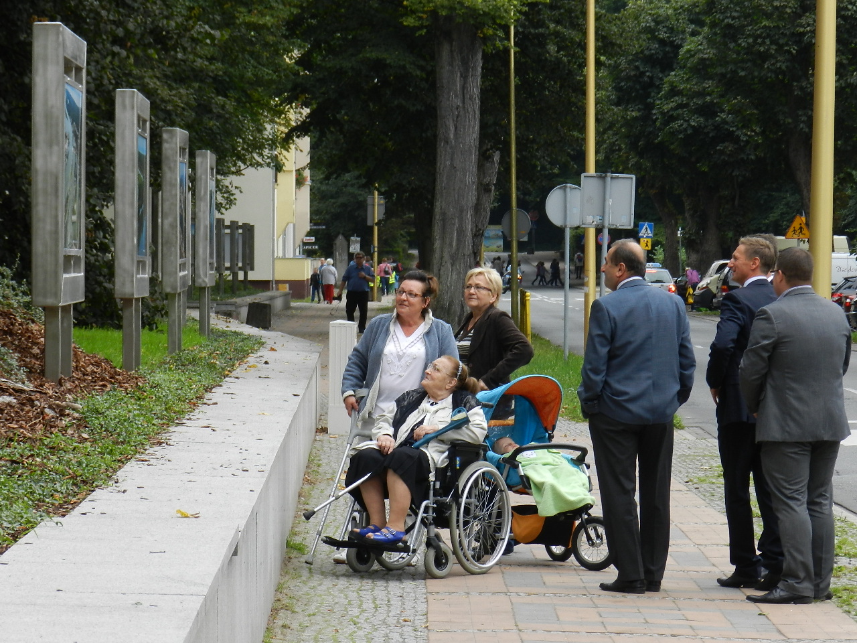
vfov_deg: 8.4
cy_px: 322
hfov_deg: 11.2
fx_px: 4357
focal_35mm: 176
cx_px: 428
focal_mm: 31.2
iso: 160
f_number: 5.4
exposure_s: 1/100
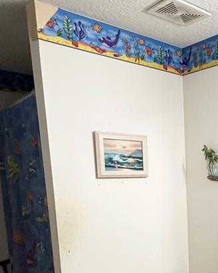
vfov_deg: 43.9
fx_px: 323
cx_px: 267
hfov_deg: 31.0
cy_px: 214
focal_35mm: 40
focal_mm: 2.22
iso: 200
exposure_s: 1/120
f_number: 2.2
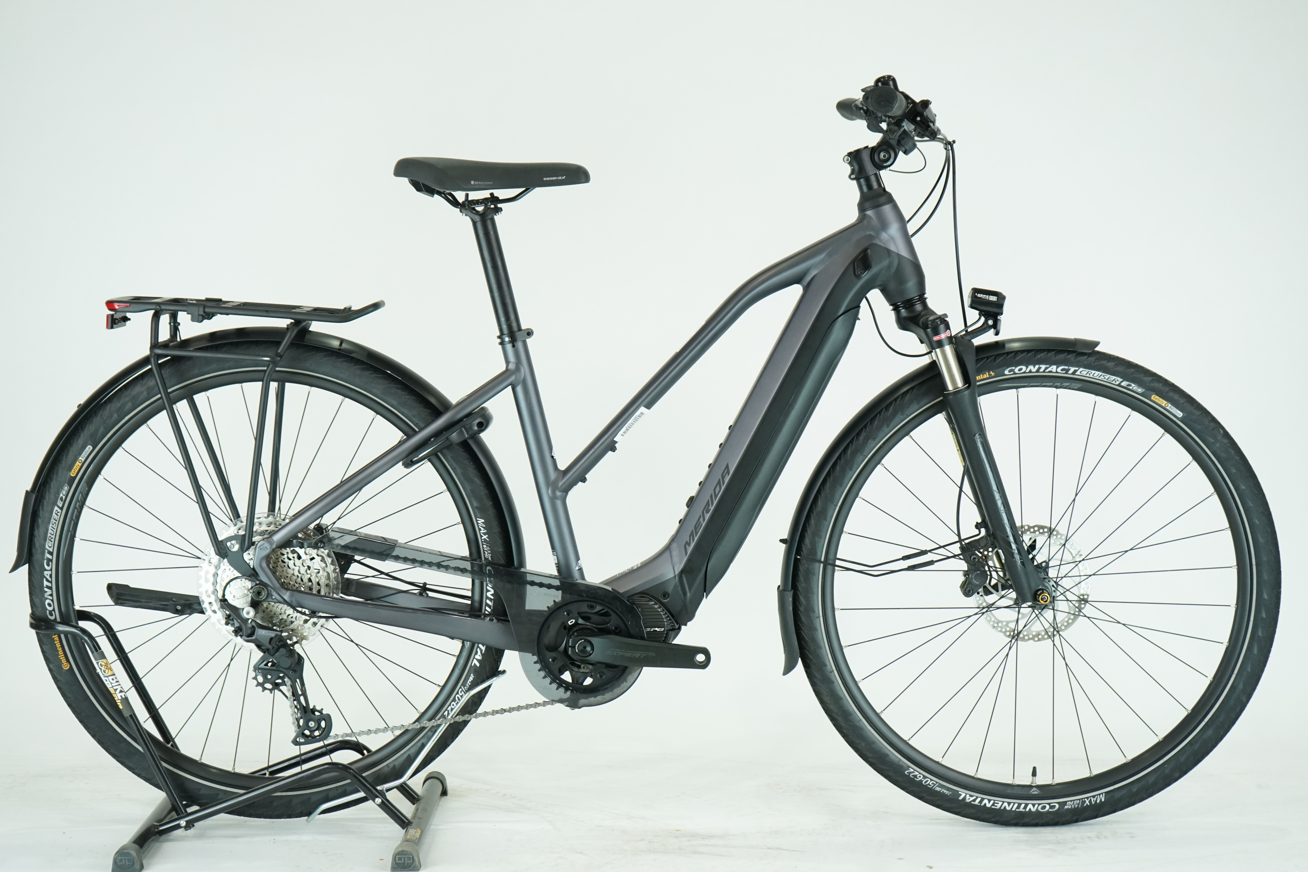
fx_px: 2107
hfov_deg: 34.5
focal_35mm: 58
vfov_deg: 23.4
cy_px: 436
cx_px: 654
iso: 1600
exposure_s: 1/200
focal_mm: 58
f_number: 5.6
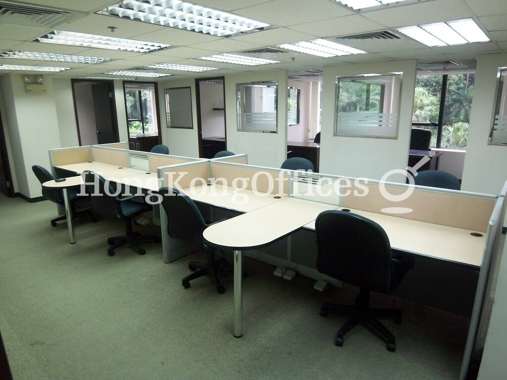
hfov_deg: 73.9
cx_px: 254
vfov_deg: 58.9
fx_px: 337
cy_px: 190
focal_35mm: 23
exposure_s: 1/30
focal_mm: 3.8
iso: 100
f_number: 2.8
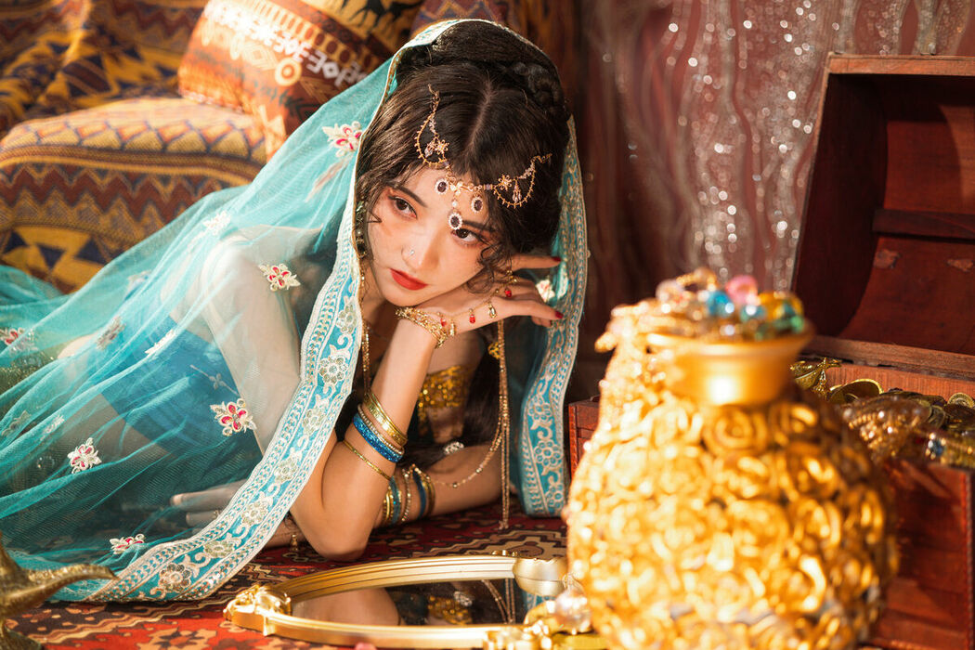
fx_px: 2275
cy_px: 325
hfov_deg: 24.2
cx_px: 488
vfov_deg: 16.3
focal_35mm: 84
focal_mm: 85
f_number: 2.2
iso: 640
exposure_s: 1/160
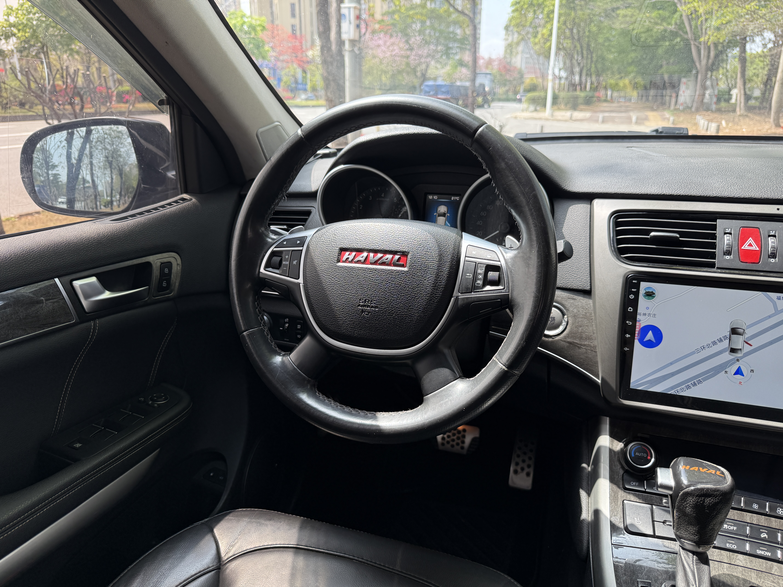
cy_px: 294
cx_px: 392
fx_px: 543
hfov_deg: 71.6
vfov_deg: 56.8
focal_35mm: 24
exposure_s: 1/361
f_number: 1.78
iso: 100
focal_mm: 6.76
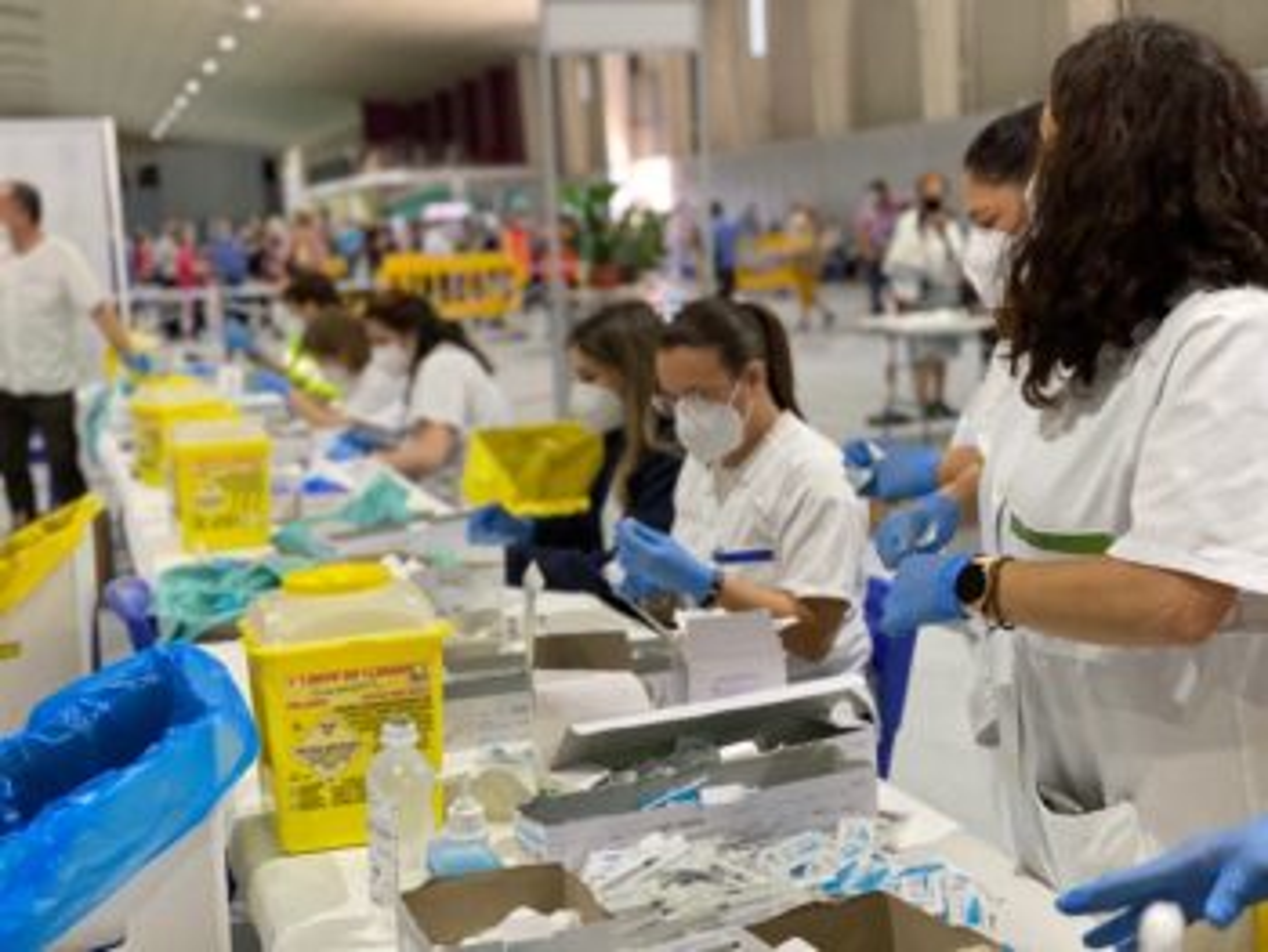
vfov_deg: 28.1
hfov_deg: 36.8
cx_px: 634
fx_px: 1906
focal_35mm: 52
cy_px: 476
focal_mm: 6
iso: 125
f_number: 2
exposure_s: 1/33
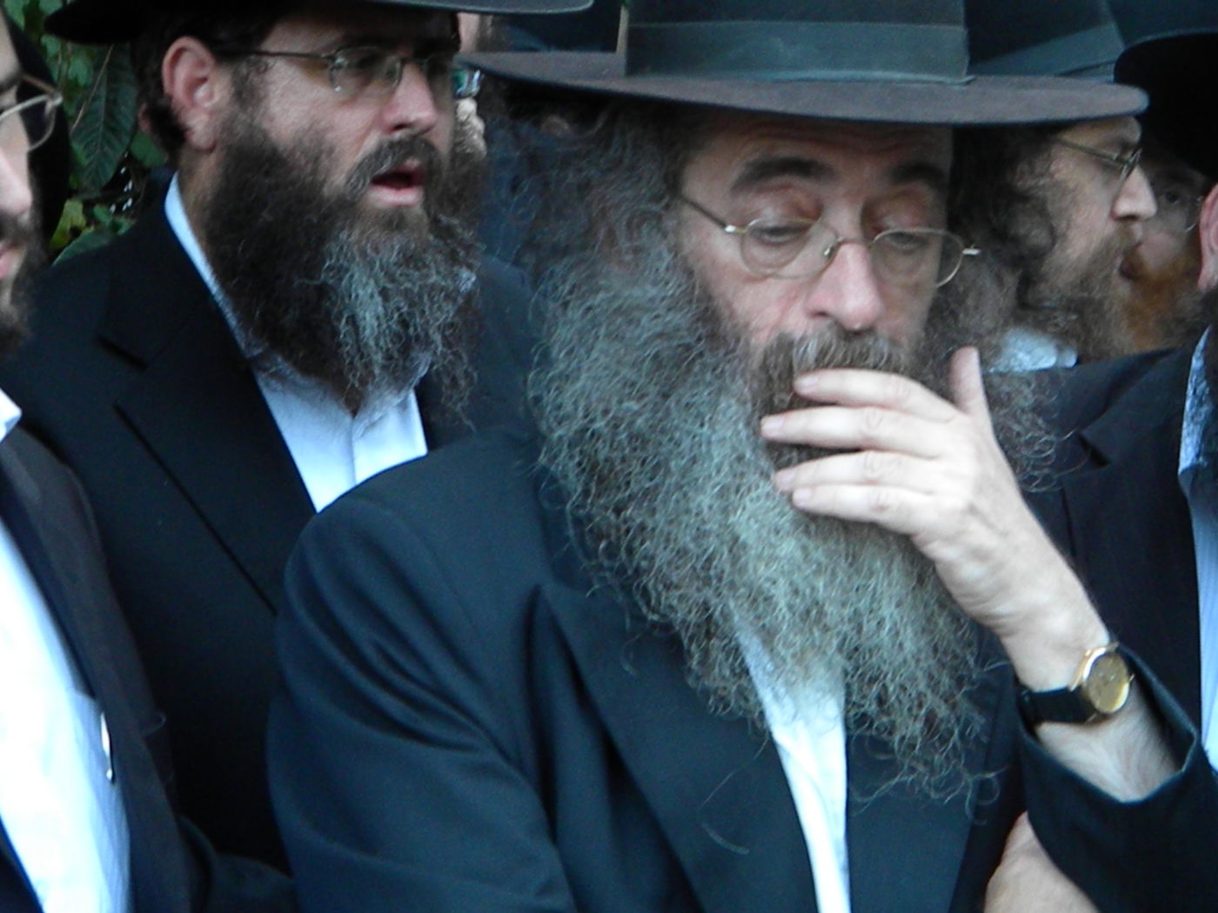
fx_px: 3695
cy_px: 456
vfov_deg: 14.1
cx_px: 609
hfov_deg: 18.7
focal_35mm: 105
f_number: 4.7
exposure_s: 1/71
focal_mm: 19
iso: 720
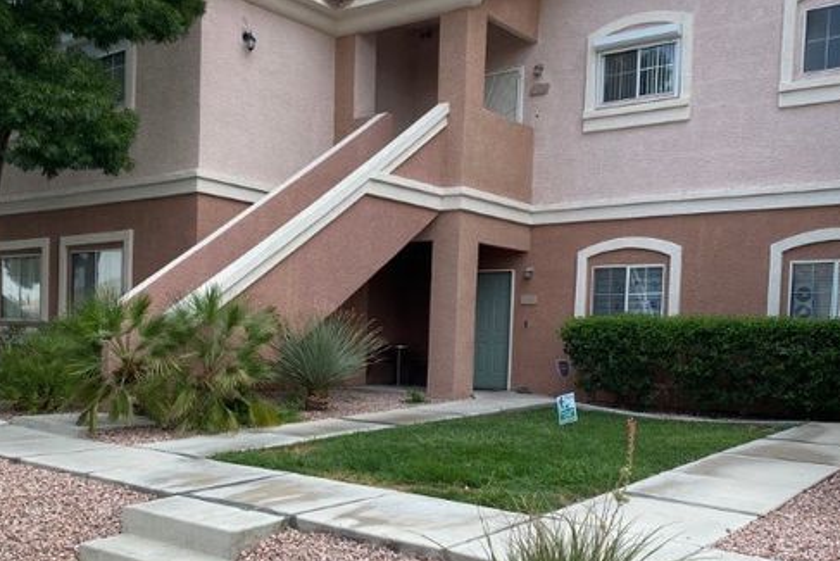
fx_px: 864
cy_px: 379
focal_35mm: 37
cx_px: 414
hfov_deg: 51.9
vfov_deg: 35.6
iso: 32
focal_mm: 4.25
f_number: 1.8
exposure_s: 1/1412
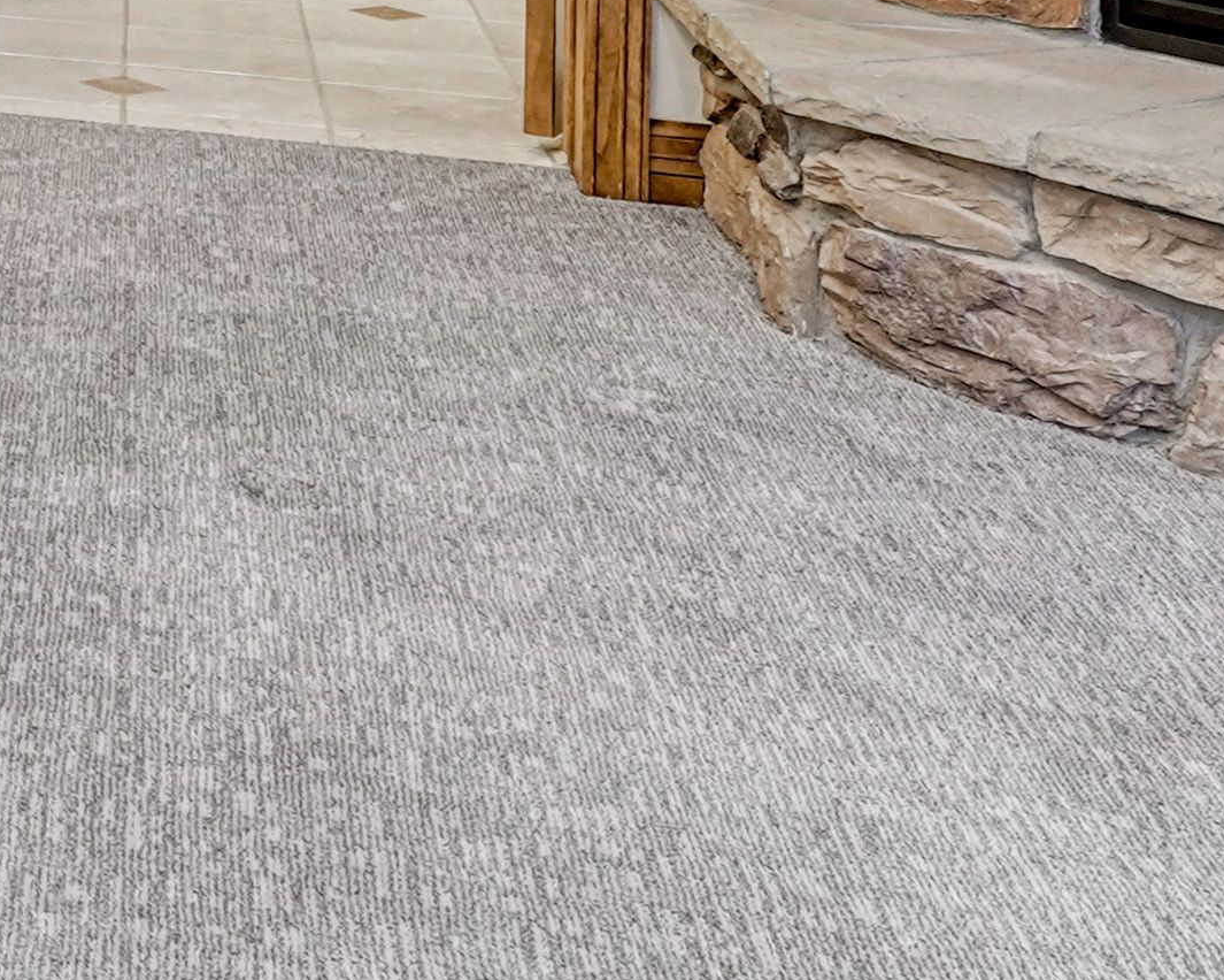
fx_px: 2681
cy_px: -579
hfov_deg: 19.2
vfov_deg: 18.0
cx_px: -998
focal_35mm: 74
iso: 800
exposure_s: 1/2.5
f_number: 8
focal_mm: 14
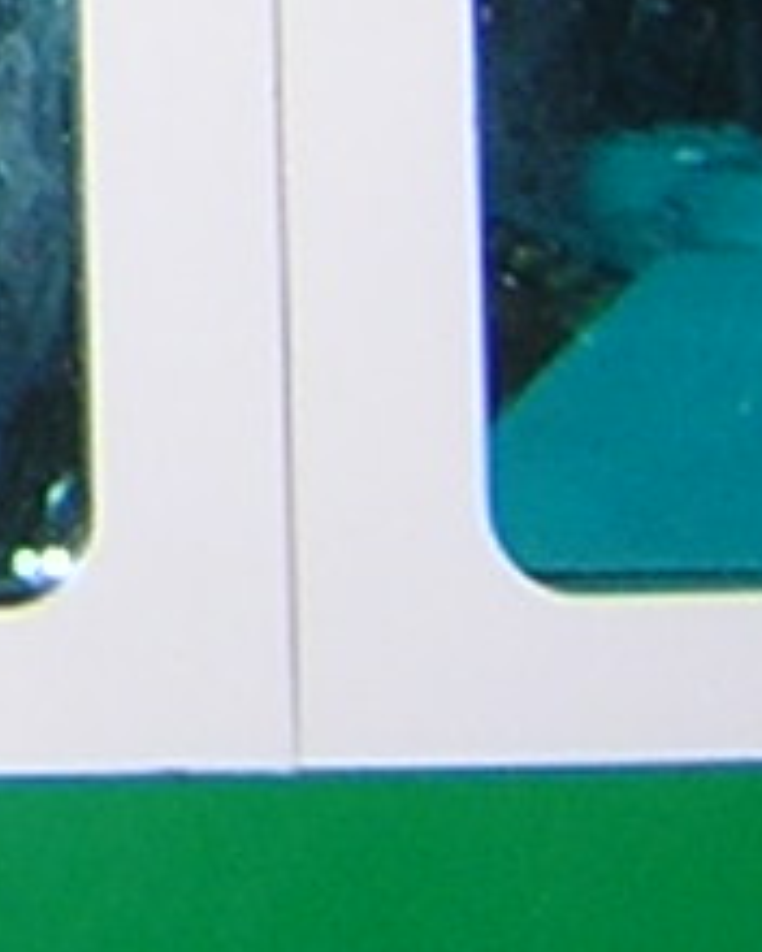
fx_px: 7189
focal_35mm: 255
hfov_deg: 5.7
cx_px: -1455
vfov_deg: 7.4
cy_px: -636
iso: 100
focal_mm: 4.7
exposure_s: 1/60.1
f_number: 5.2
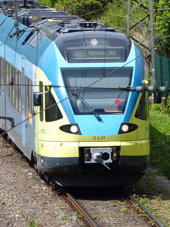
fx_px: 4841
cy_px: 114
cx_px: 147
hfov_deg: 2.0
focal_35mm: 739
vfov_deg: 2.7
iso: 100
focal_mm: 99.5
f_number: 4
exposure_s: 1/640
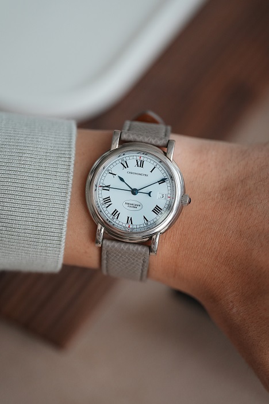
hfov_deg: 13.1
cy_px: 202
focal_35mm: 105
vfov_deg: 19.4
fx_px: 1176
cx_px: 134
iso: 1600
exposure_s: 1/320
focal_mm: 105
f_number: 2.8
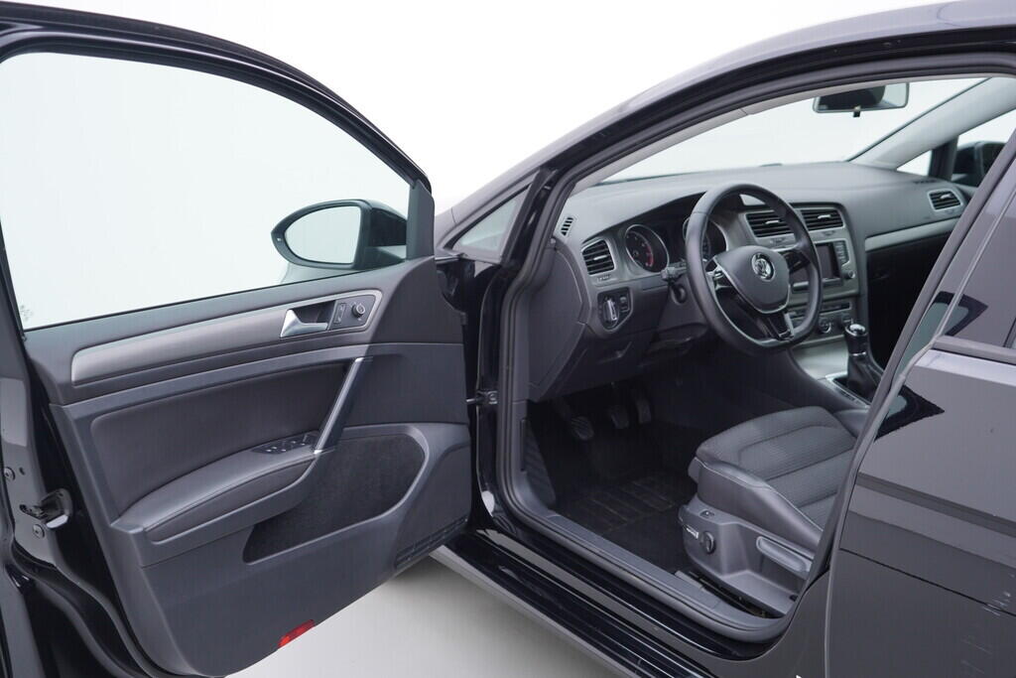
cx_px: 508
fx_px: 1016
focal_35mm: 36
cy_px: 339
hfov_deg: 53.1
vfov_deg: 36.9
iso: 125
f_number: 2.8
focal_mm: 24
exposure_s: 1/50
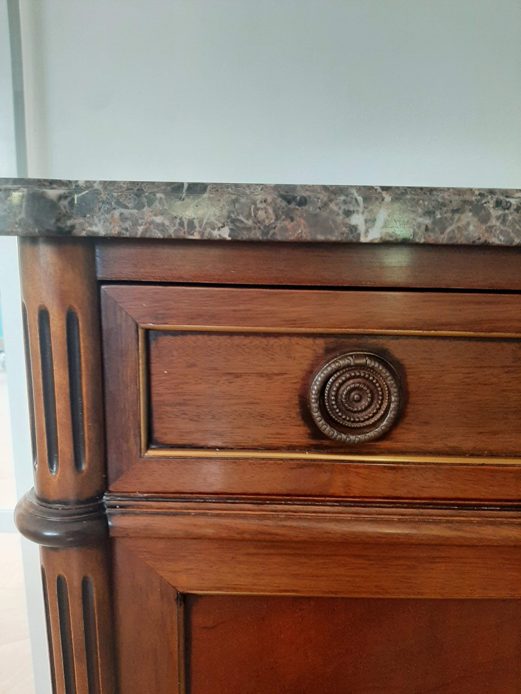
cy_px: 347
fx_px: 522
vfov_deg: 67.3
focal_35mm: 26
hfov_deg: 53.1
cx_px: 260
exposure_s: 1/50
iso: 160
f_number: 1.7
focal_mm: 3.93
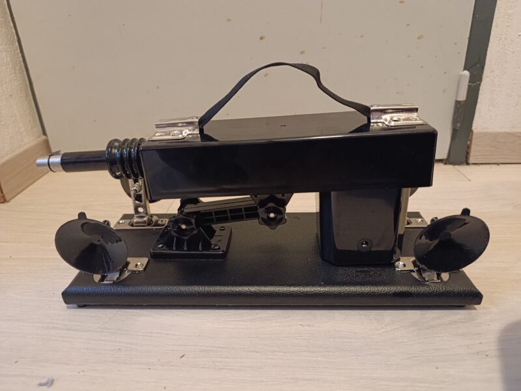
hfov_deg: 73.9
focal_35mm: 23
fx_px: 346
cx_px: 260
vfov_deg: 58.9
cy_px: 196
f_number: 1.6
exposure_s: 1/25
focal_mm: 6.14
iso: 4000
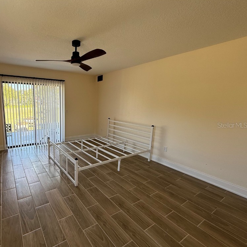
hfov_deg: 80.7
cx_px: 79
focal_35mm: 17
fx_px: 137
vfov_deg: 84.0
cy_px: 125
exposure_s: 1/129
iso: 64
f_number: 2.2
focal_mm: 2.22
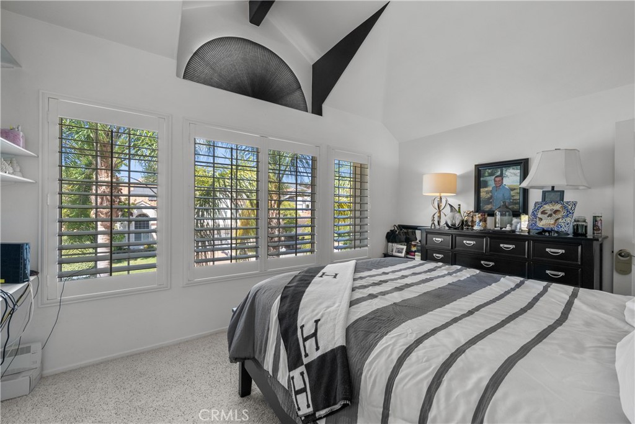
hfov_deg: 104.2
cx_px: 318
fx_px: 247
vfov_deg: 81.2
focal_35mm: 14
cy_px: 212
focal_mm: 14
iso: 400
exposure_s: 1/15
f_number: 9
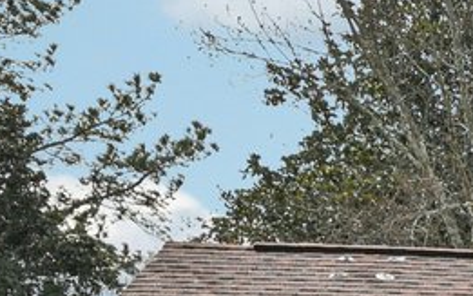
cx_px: 1658
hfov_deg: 8.3
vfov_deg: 6.8
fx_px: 2423
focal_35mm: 188
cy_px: 540
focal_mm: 23.5
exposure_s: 1/250
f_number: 8
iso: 100
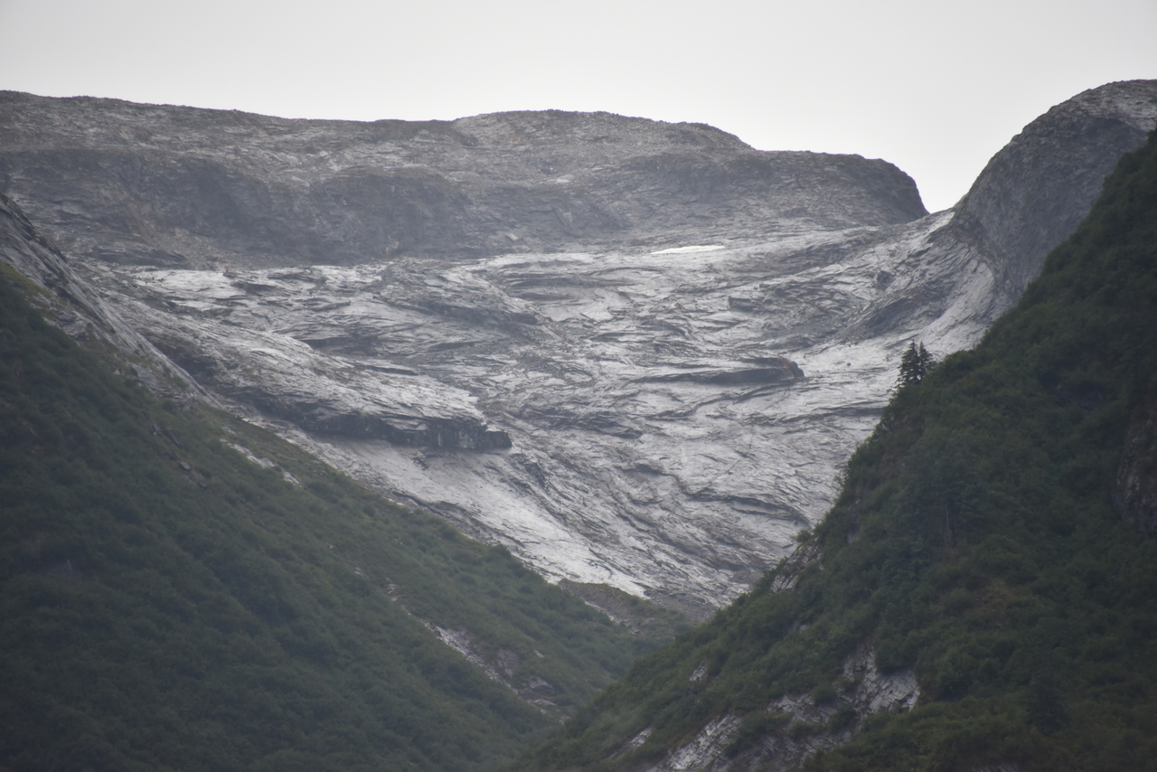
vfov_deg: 4.6
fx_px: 9643
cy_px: 386
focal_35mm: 300
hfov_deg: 6.9
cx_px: 578
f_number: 5.6
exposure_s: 1/640
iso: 900
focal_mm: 300
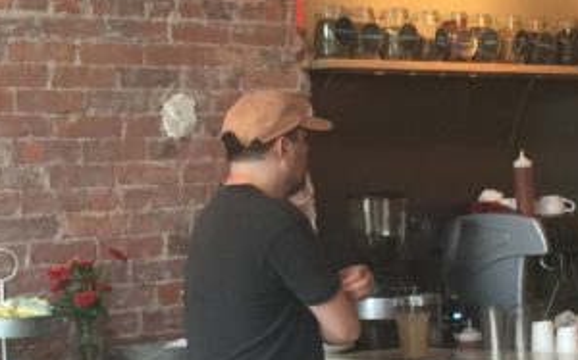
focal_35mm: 105
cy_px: 106
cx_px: 358
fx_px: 1653
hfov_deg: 19.8
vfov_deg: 12.4
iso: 50
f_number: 2.2
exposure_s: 1/15
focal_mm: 4.15
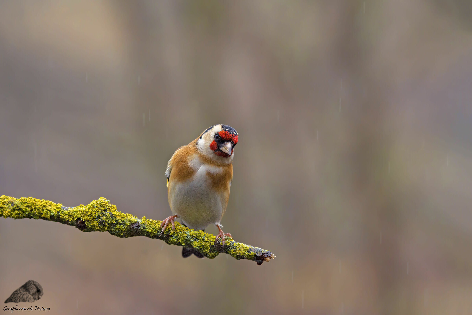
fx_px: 6293
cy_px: 158
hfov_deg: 4.3
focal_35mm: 480
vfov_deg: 2.9
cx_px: 236
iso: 800
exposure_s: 1/200
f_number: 8
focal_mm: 320
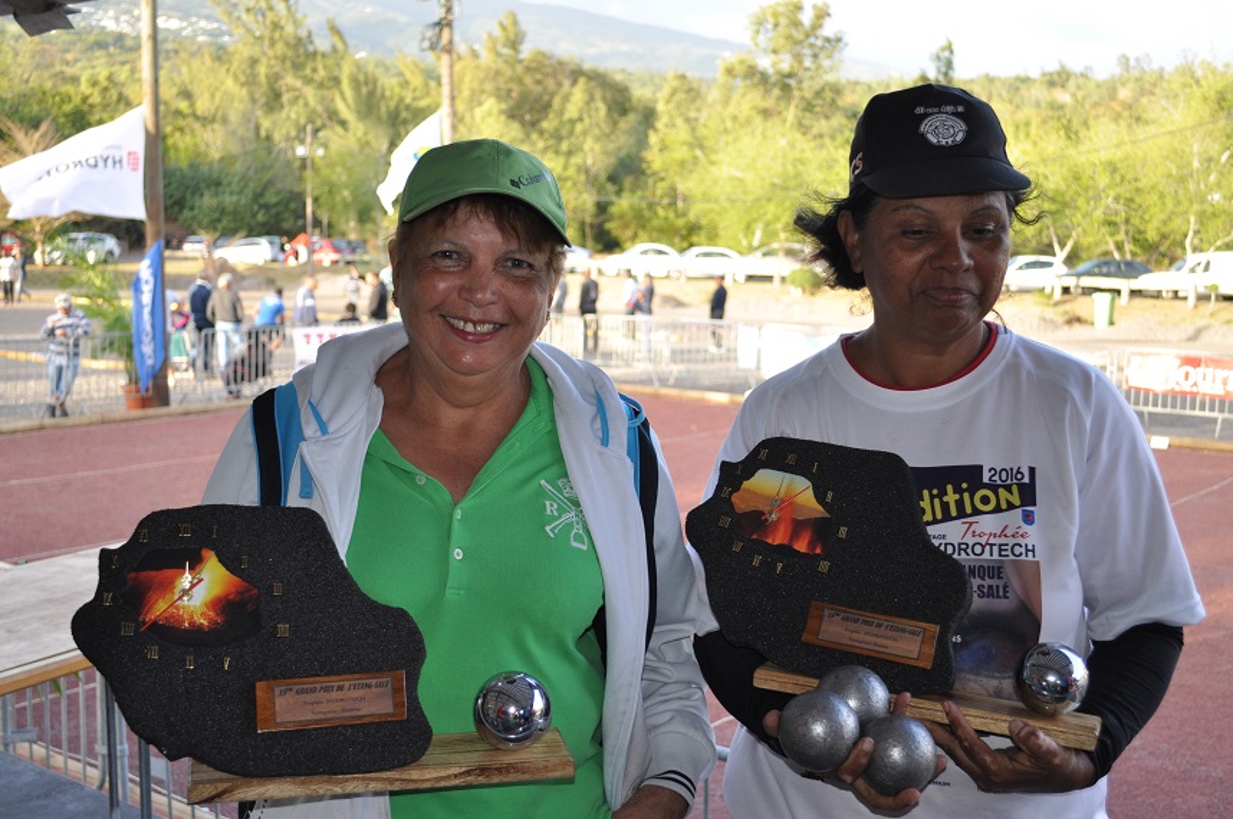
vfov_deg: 29.8
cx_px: 616
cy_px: 410
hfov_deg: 43.6
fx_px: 1539
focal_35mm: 45
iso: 400
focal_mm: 30
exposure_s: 1/160
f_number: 4.5
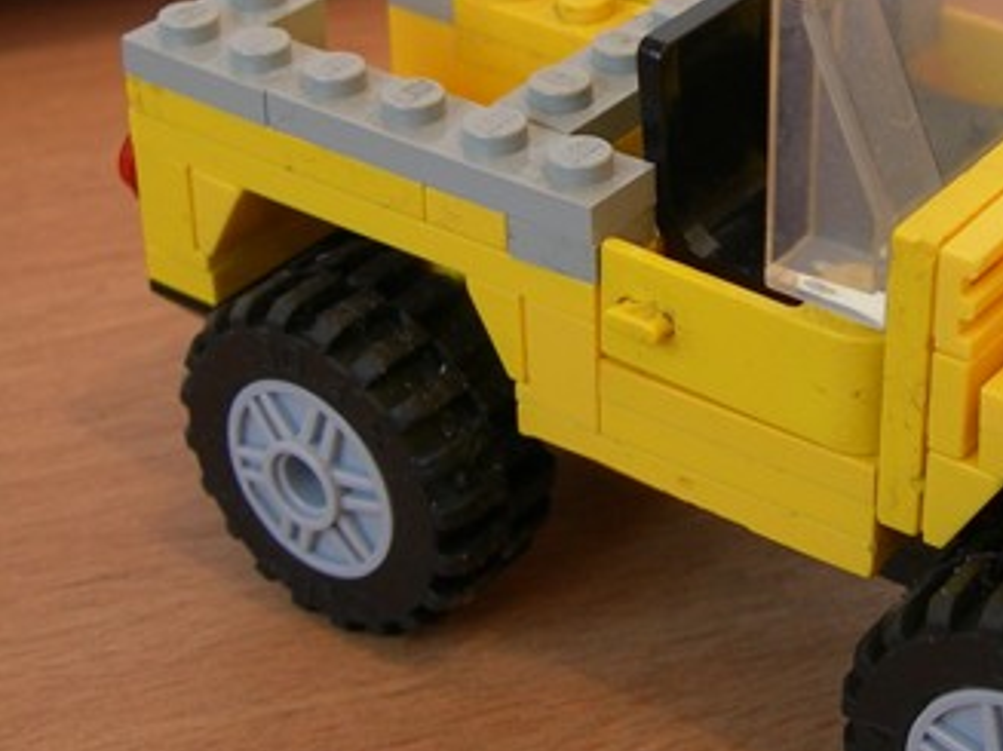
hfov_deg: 20.9
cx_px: 733
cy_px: 199
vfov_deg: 15.8
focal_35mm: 93
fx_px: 2694
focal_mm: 7.8
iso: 50
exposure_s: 1/4.4
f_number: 2.8
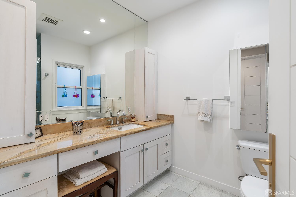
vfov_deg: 70.4
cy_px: 98
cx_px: 148
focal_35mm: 17
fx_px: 140
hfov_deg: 93.3
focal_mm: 17
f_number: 8
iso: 200
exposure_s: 1/6
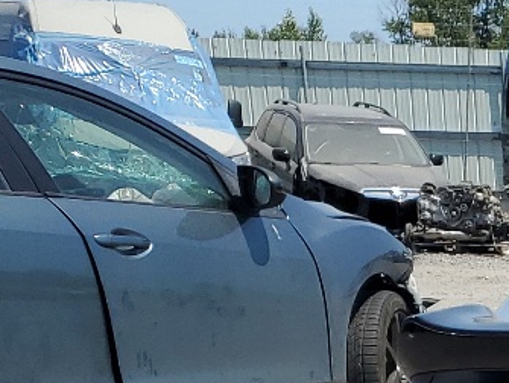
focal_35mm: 124
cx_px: 1149
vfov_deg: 11.2
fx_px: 1825
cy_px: 660
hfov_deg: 12.9
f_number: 1.5
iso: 50
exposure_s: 1/3333
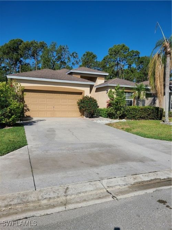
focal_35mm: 26
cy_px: 115
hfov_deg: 53.0
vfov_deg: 67.3
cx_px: 86
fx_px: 172
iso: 40
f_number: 1.8
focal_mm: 5.4
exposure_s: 1/3988
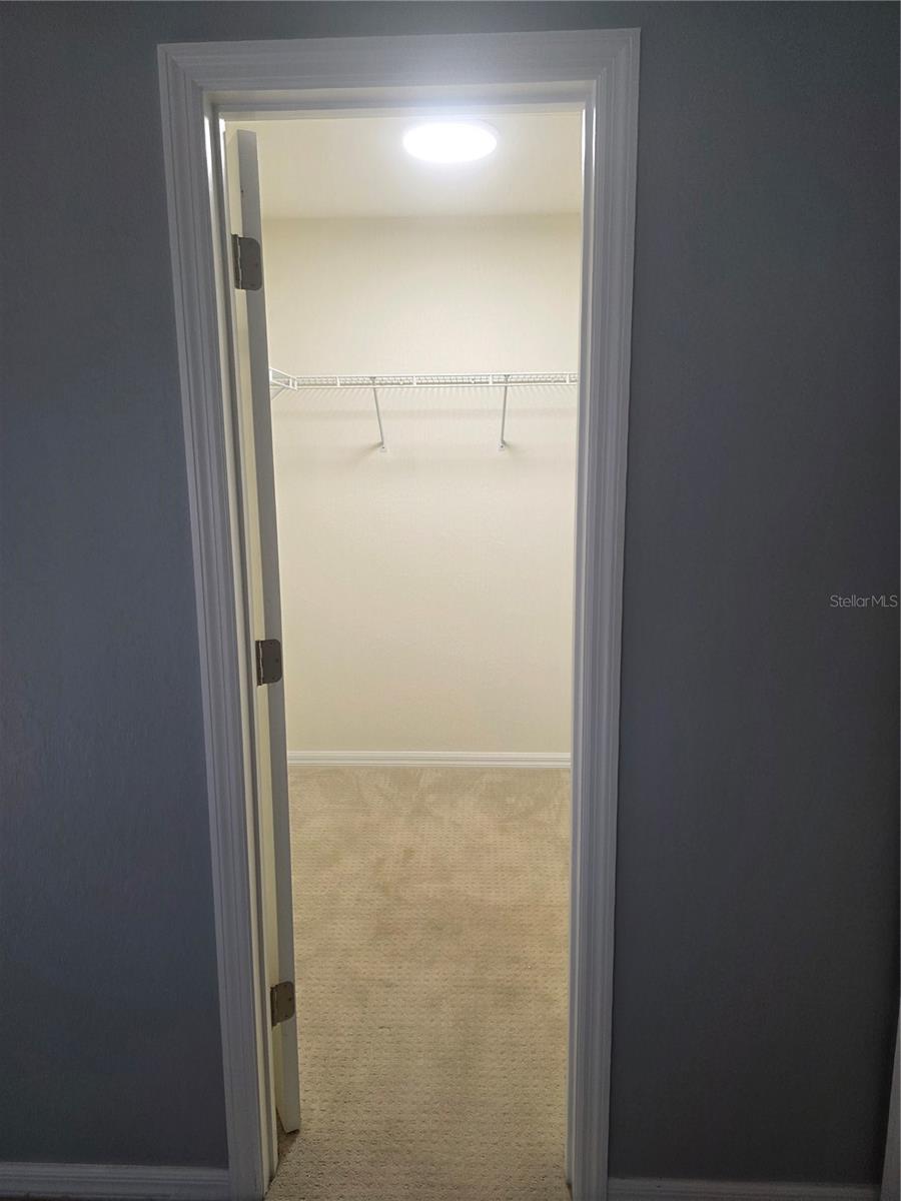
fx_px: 798
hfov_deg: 58.9
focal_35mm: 23
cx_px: 450
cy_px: 600
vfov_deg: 73.9
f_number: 1.7
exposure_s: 1/120
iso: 200
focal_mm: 6.3
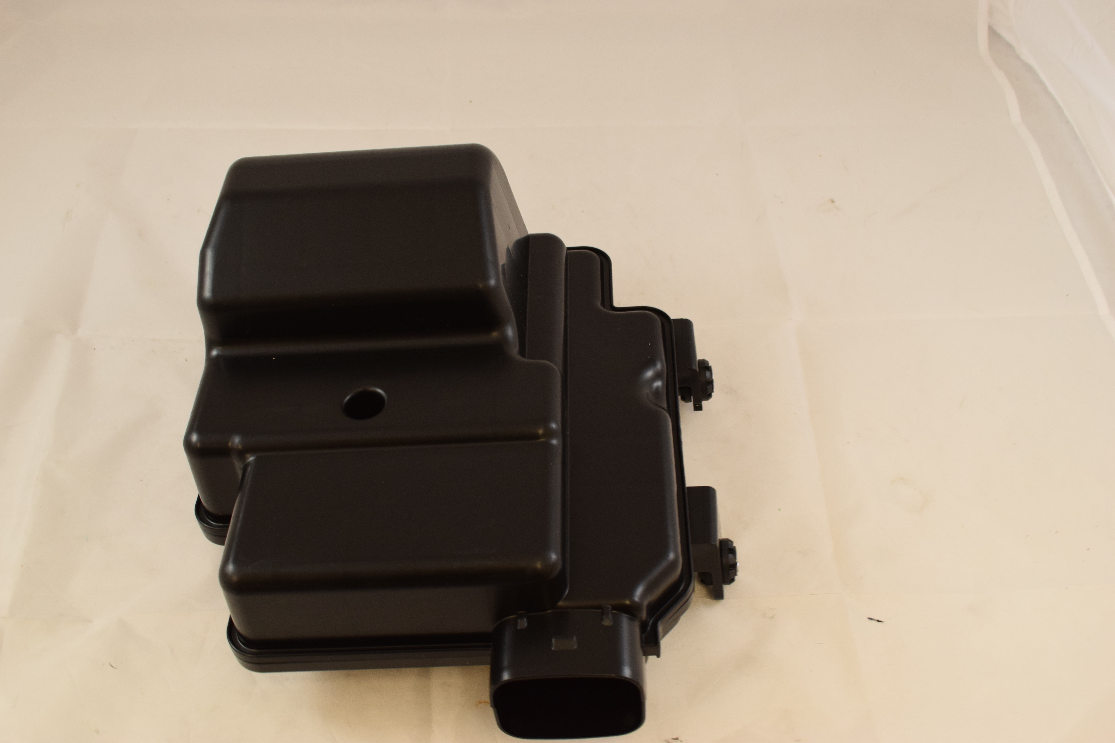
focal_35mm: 42
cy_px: 372
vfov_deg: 31.9
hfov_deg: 46.4
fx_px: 1301
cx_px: 558
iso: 800
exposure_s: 1/60
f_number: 8
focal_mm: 28
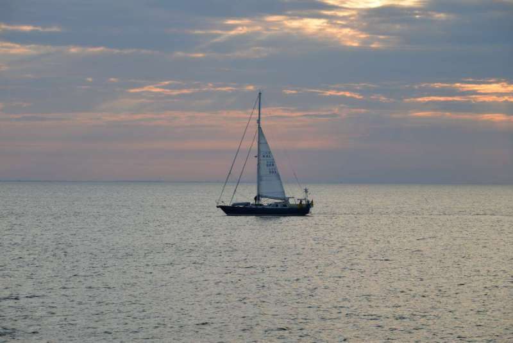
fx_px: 1711
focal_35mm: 120
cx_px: 256
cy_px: 172
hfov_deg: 17.1
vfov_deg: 11.4
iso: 200
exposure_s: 1/200
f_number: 7.1
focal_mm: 120
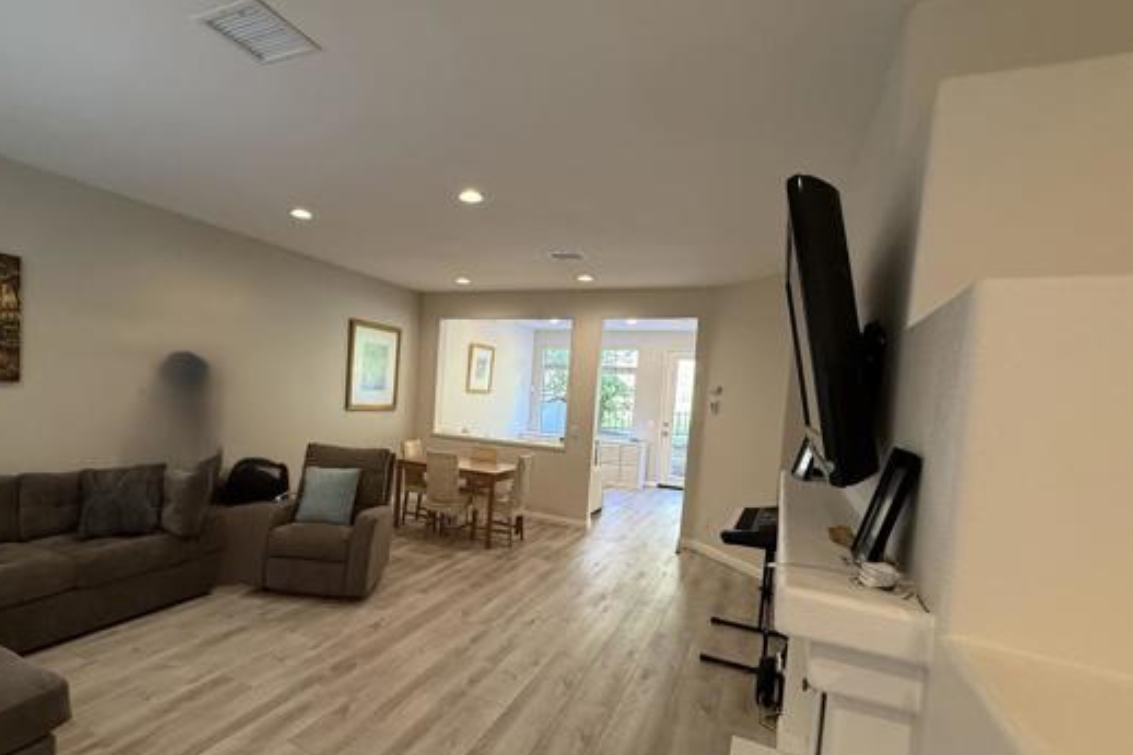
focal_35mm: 18
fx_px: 566
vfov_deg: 67.1
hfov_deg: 89.6
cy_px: 420
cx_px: 497
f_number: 2.2
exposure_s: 1/120
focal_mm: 2.22
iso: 320
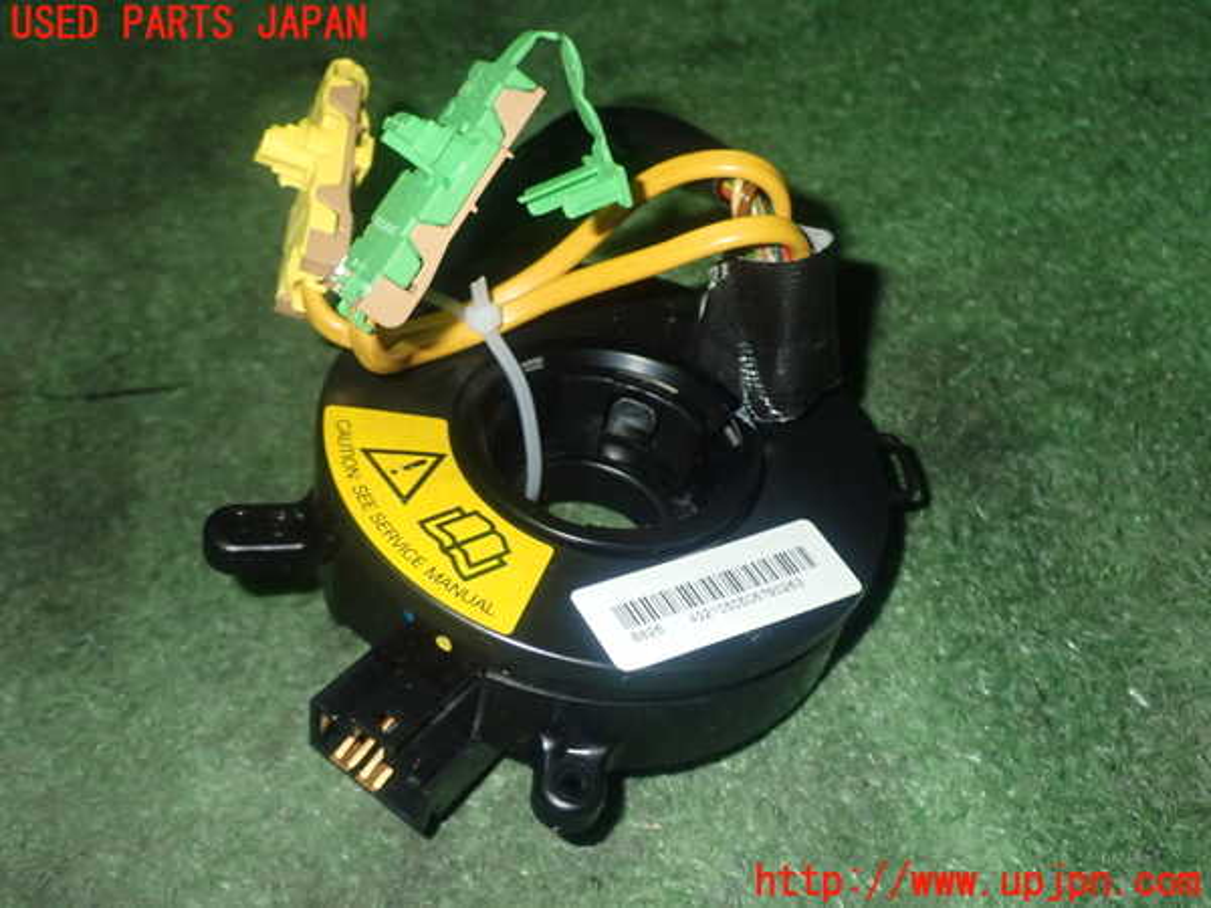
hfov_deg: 42.9
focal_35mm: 44
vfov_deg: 32.9
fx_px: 1539
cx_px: 606
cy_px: 454
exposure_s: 1/40
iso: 640
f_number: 9
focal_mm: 7.84
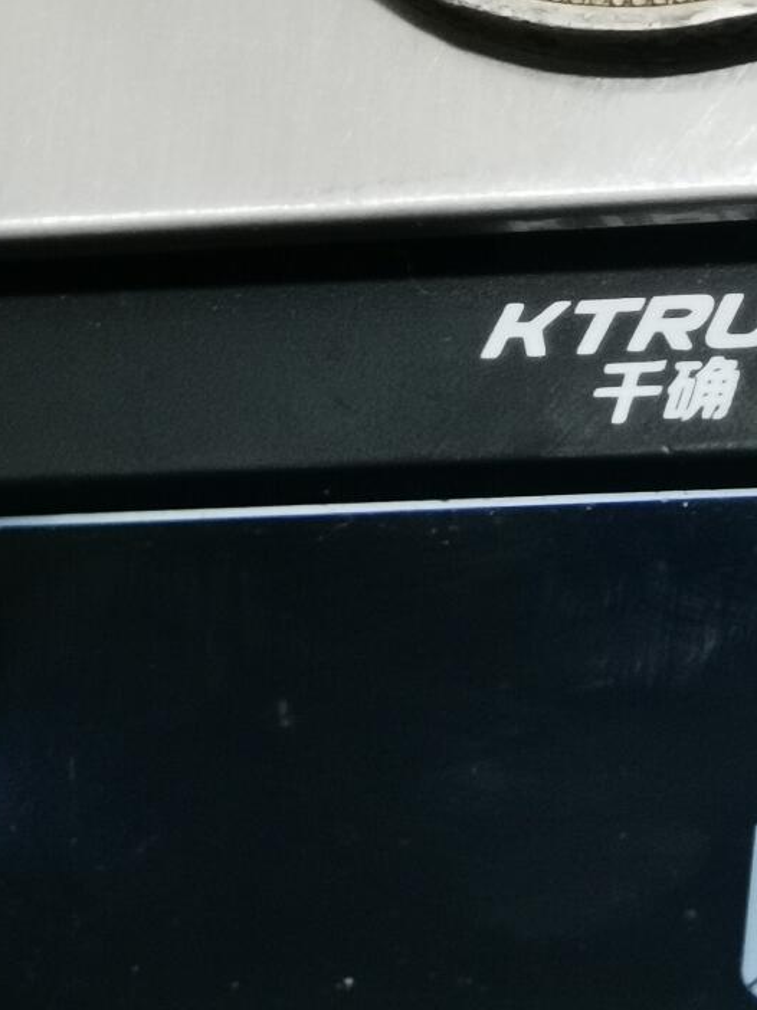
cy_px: -250
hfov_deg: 9.3
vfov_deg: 12.1
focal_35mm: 159
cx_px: 796
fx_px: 4639
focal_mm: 6.67
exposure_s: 1/100
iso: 200
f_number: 1.9
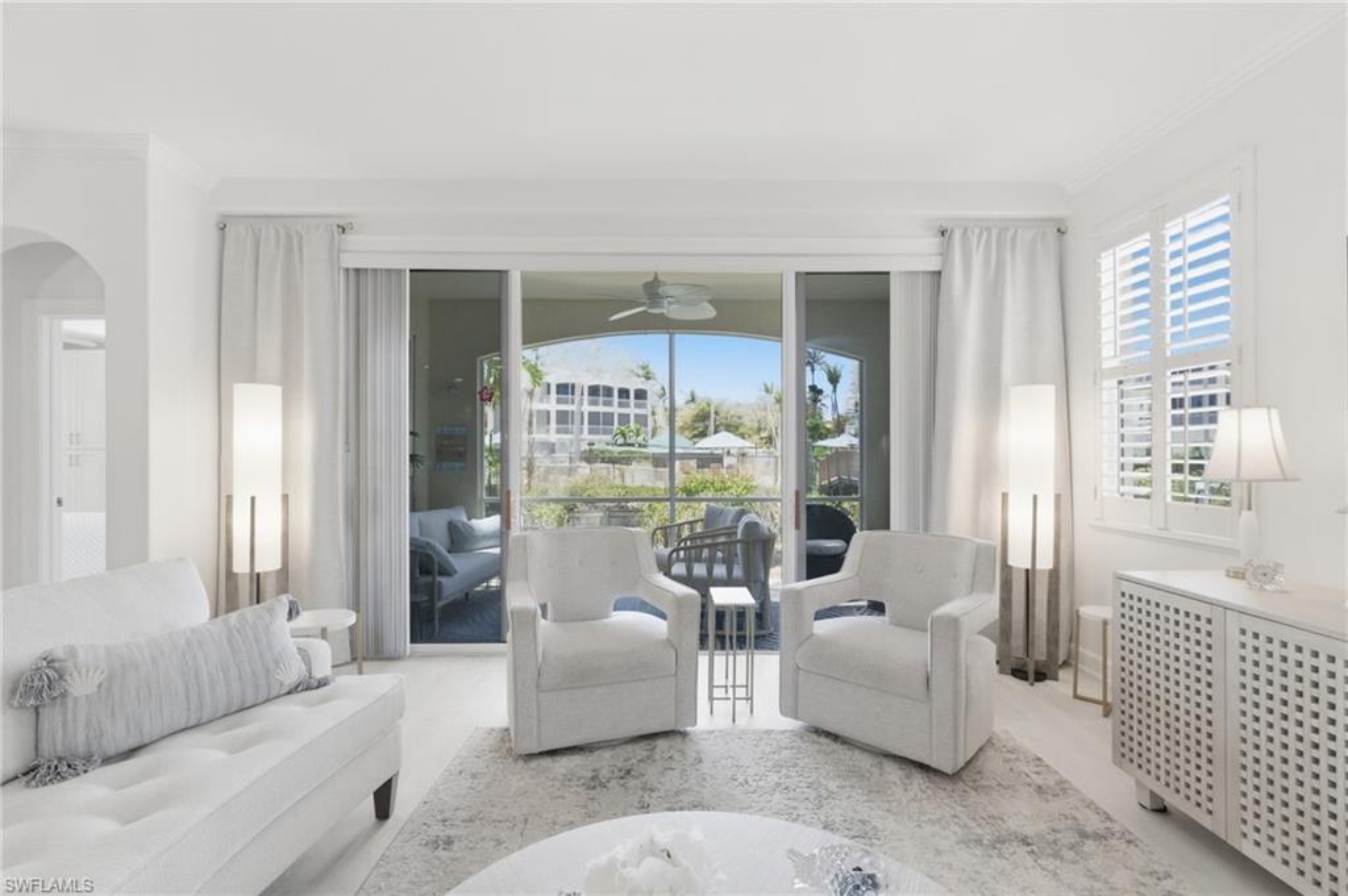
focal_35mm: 16
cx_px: 674
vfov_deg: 73.7
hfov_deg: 96.8
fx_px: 599
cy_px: 448
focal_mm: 16
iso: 400
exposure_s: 1/10
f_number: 9
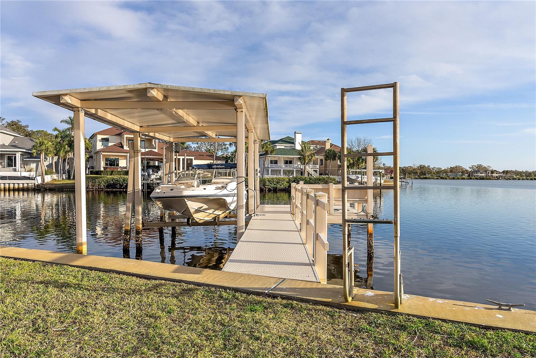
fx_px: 350
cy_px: 179
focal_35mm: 24
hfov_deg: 74.9
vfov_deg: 54.1
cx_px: 268
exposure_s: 1/2000
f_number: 7.1
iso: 1600
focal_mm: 23.5
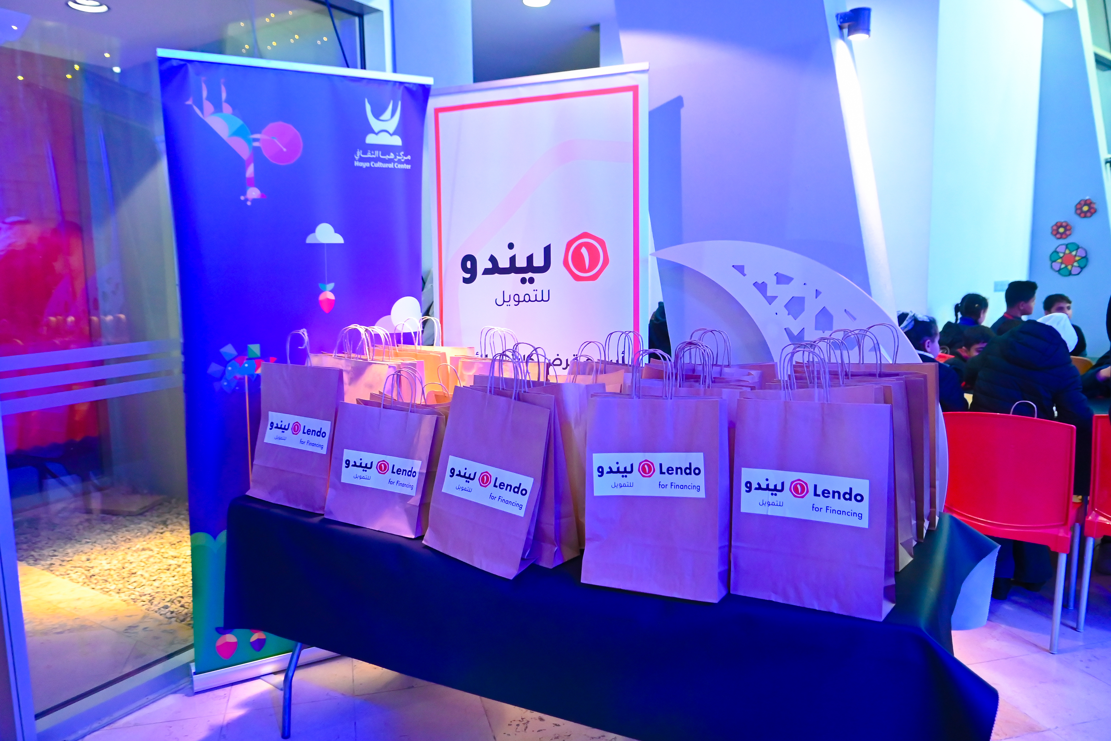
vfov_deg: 51.3
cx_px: 556
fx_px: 771
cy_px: 370
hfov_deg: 71.5
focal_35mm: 25
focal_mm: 17
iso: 3200
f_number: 2.8
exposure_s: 1/100
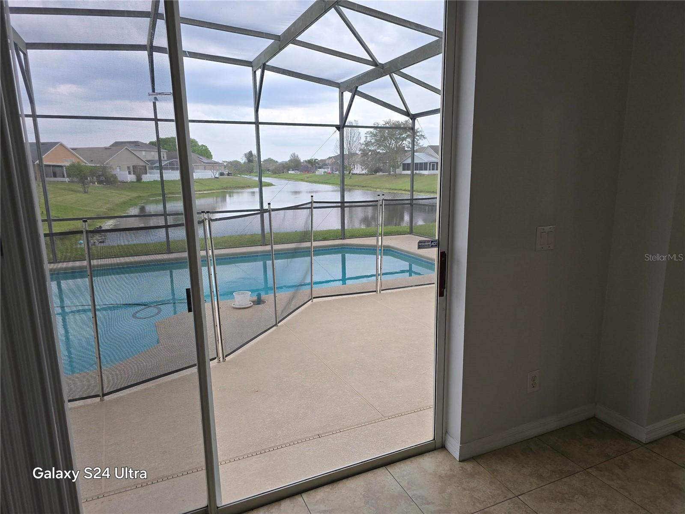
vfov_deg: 58.9
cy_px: 257
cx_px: 342
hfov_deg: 73.9
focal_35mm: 23
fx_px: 455
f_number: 1.7
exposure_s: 1/180
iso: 40
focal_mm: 6.3
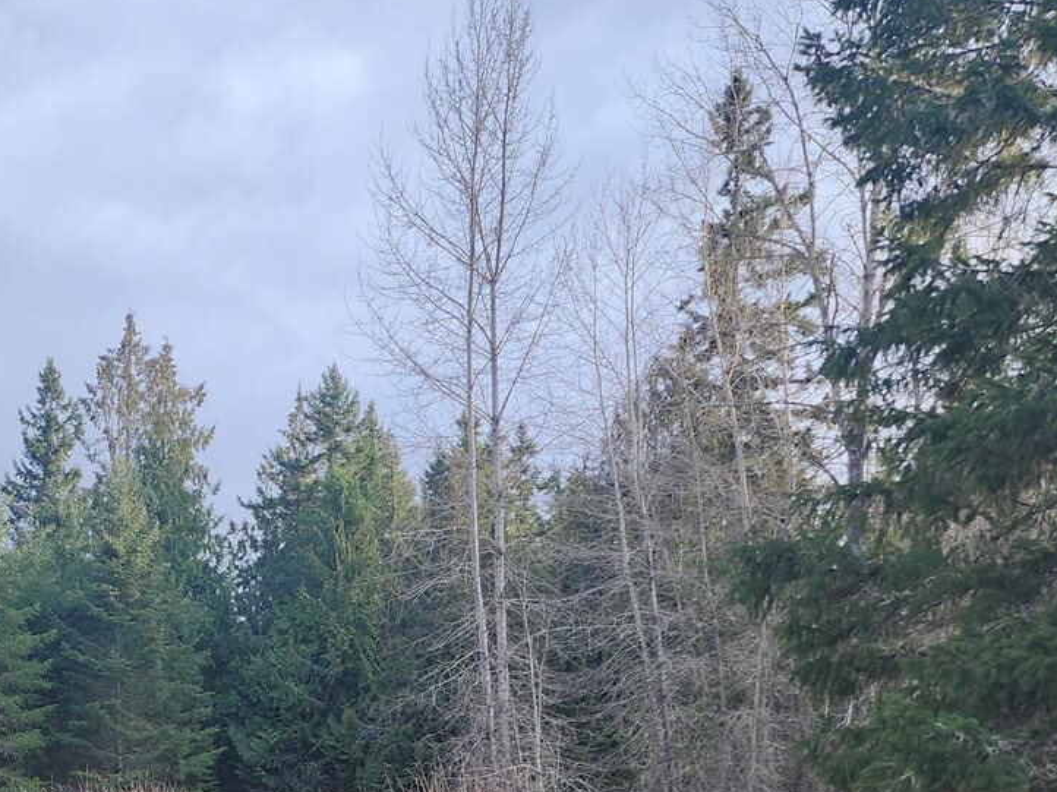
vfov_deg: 27.4
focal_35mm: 51
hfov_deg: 36.2
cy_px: 729
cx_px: 203
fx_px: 1557
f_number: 1.8
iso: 25
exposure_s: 1/180
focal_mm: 6.4
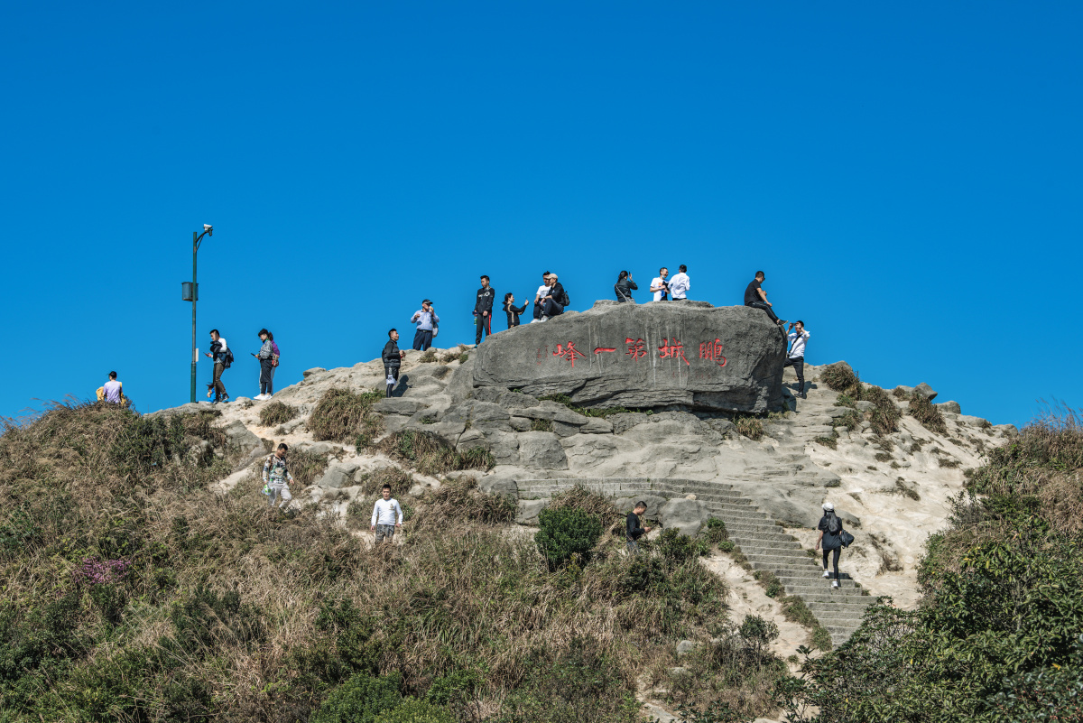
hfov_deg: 19.4
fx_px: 3160
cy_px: 362
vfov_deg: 13.1
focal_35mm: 105
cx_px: 542
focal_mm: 105
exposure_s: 1/500
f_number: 8
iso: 125
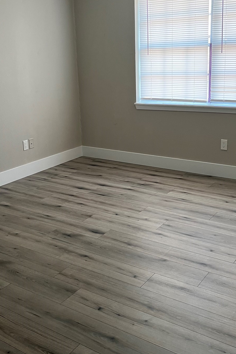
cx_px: 106
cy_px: 148
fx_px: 403
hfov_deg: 32.6
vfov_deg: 47.2
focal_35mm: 41
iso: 125
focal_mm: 5.7
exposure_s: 1/86
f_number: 1.5
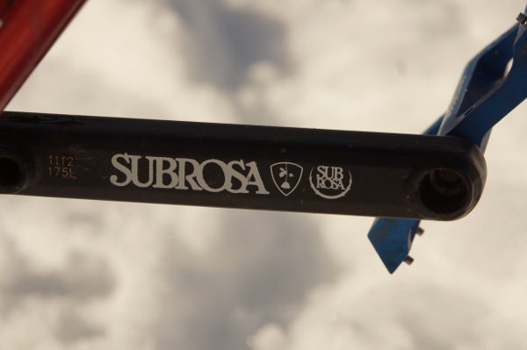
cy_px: 175
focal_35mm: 138
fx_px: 2018
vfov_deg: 9.9
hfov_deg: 14.9
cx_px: 264
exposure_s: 1/400
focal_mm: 92
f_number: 9
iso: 100
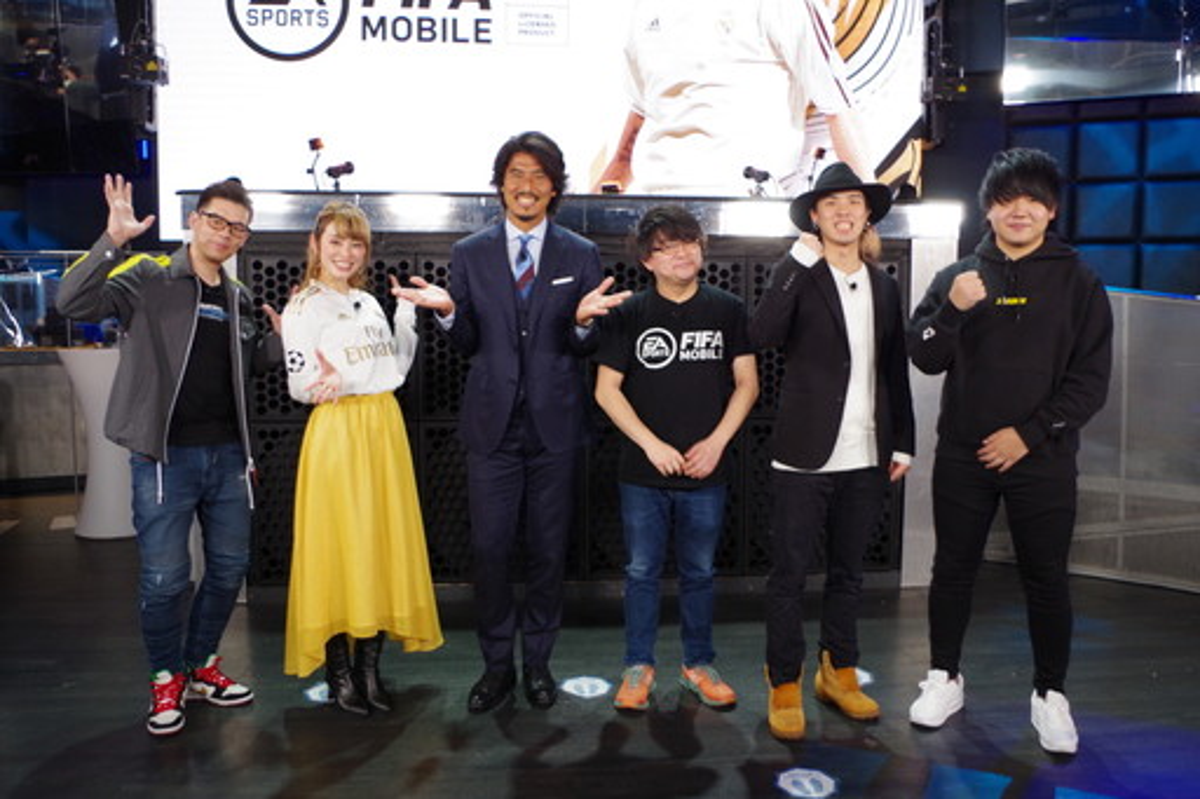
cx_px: 600
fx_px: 900
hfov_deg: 67.4
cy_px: 400
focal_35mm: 27
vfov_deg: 47.9
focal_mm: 18
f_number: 3.5
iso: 800
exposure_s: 1/50
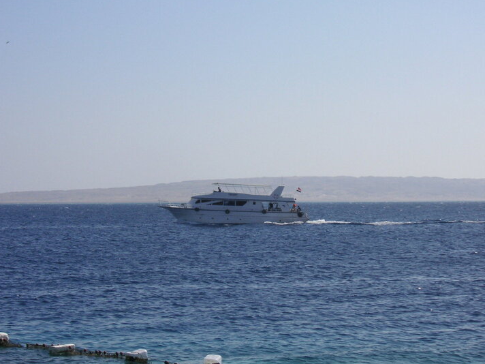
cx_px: 223
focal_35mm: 118
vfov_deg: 12.6
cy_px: 179
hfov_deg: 16.7
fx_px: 1653
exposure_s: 1/750
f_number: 5
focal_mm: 17.1
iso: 50
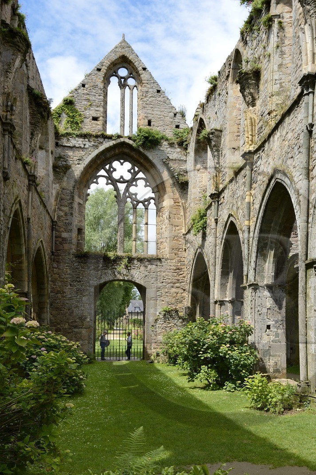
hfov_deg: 36.2
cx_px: 222
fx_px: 475
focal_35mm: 36
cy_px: 290
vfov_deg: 52.7
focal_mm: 24
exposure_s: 1/160
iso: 200
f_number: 13
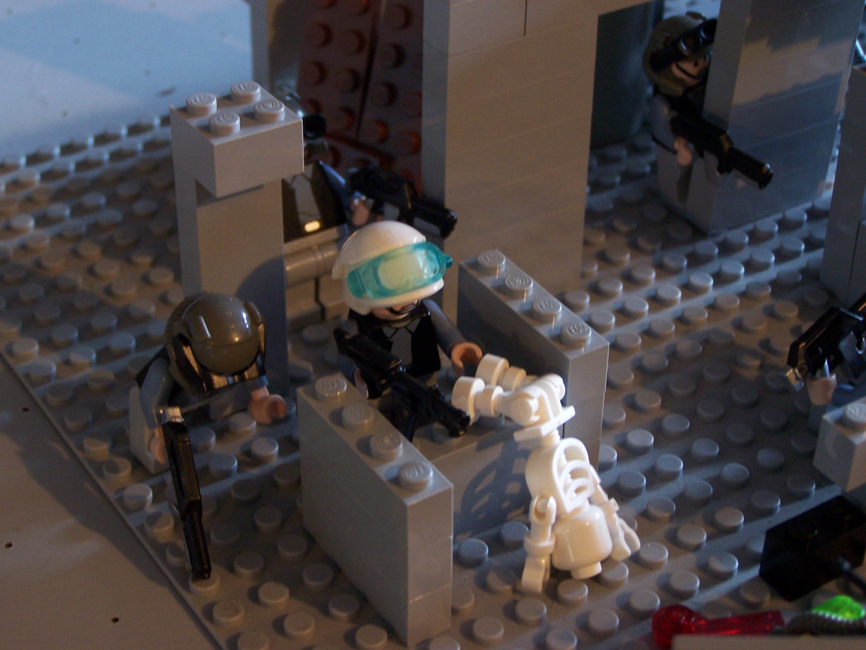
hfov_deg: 28.2
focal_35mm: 69
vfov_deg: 21.3
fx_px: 1726
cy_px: 325
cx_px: 433
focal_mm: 11.5
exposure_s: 1/8
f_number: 3.2
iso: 140
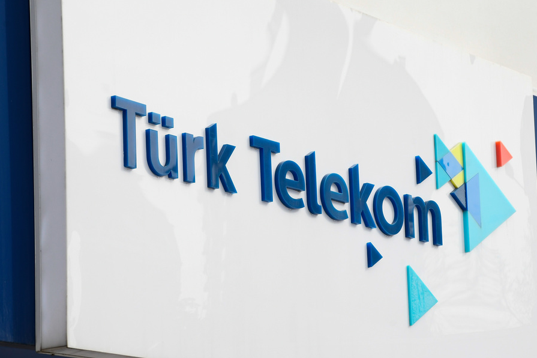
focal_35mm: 161
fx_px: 2401
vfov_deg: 8.5
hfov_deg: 12.8
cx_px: 281
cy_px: 199
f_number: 13
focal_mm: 90
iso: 640
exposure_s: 1/1000
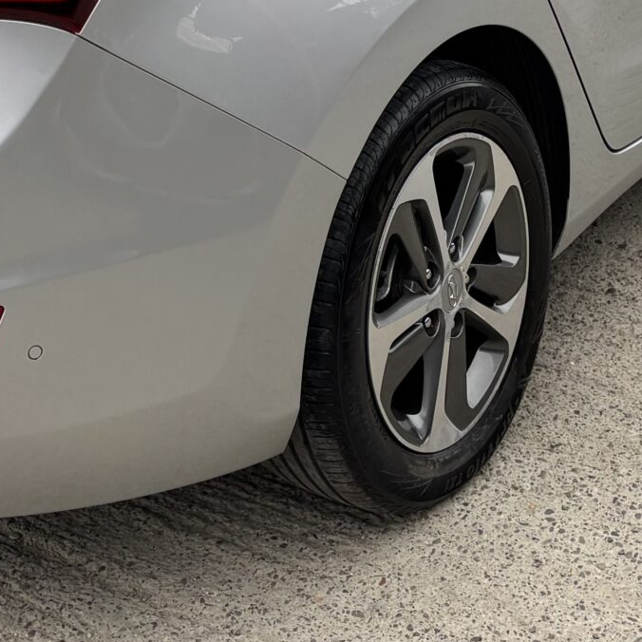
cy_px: -155
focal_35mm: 87
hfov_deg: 19.8
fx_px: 1826
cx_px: 144
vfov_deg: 18.7
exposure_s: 1/736
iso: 50
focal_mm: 5.96
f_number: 1.6
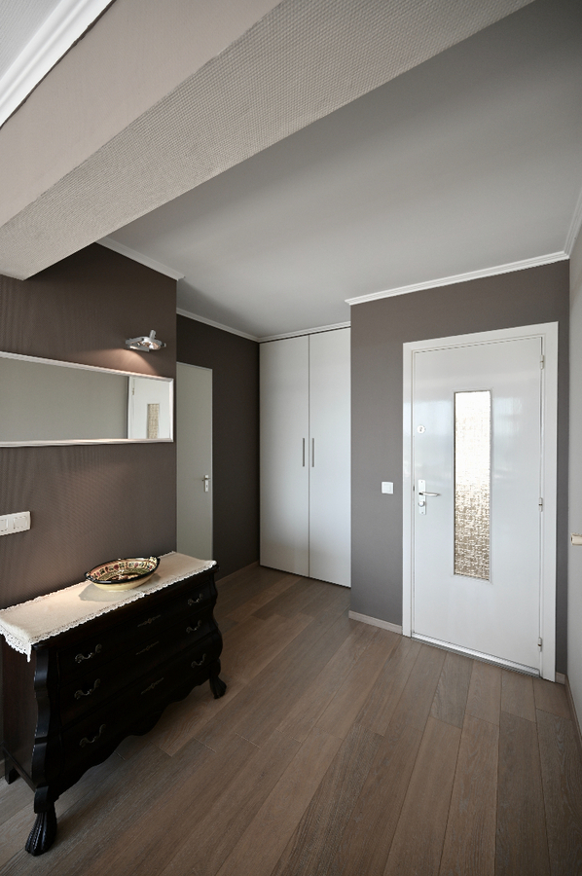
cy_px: 438
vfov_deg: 104.3
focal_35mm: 14
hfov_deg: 81.1
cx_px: 291
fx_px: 340
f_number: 4
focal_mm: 14
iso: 100
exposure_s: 1/80
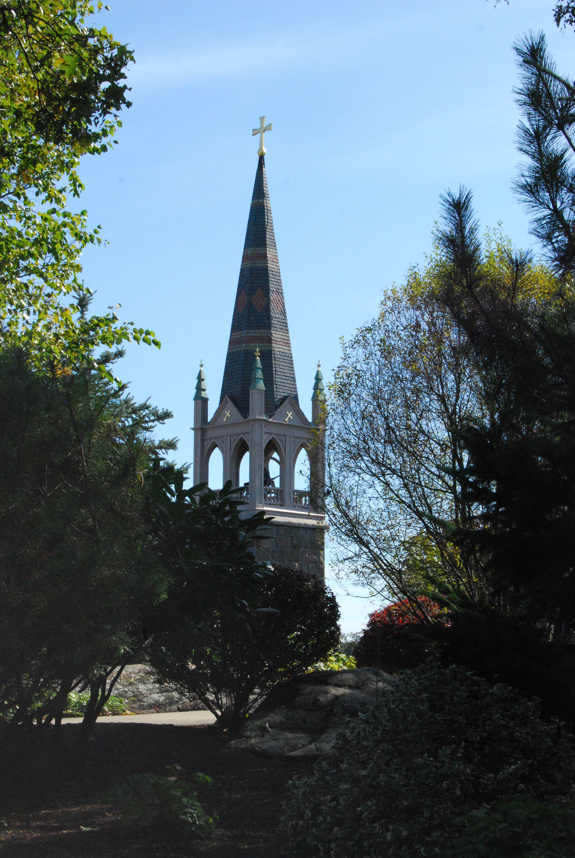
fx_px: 1613
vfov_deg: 29.8
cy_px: 429
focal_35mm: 68
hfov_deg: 20.2
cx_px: 288
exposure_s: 1/800
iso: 1600
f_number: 14
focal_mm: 45
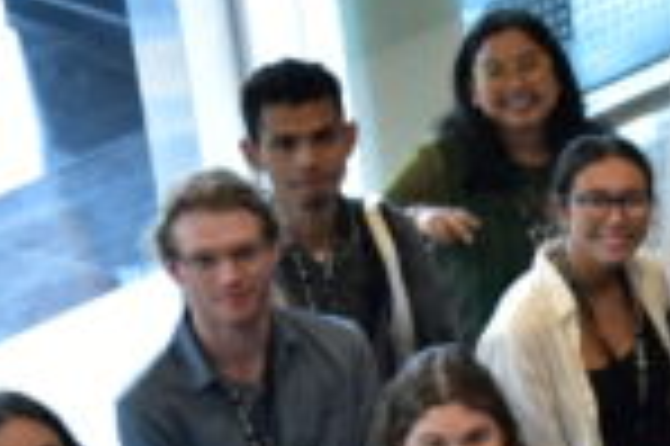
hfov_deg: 7.8
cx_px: 1497
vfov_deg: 5.5
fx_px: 4610
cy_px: 516
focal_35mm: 248
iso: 3200
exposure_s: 1/250
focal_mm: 48
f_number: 2.8
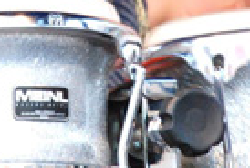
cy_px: -39
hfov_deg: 2.8
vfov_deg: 1.9
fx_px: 5128
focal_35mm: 737
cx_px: 78
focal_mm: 135
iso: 1600
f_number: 5.6
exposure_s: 1/30
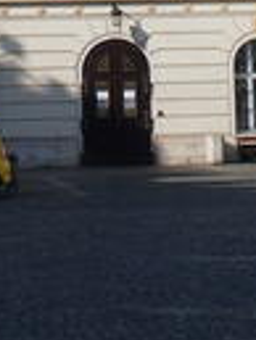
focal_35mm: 175
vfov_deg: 10.9
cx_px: 24
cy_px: -163
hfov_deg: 8.5
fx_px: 1723
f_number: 5
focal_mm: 10.8
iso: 100
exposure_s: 1/640
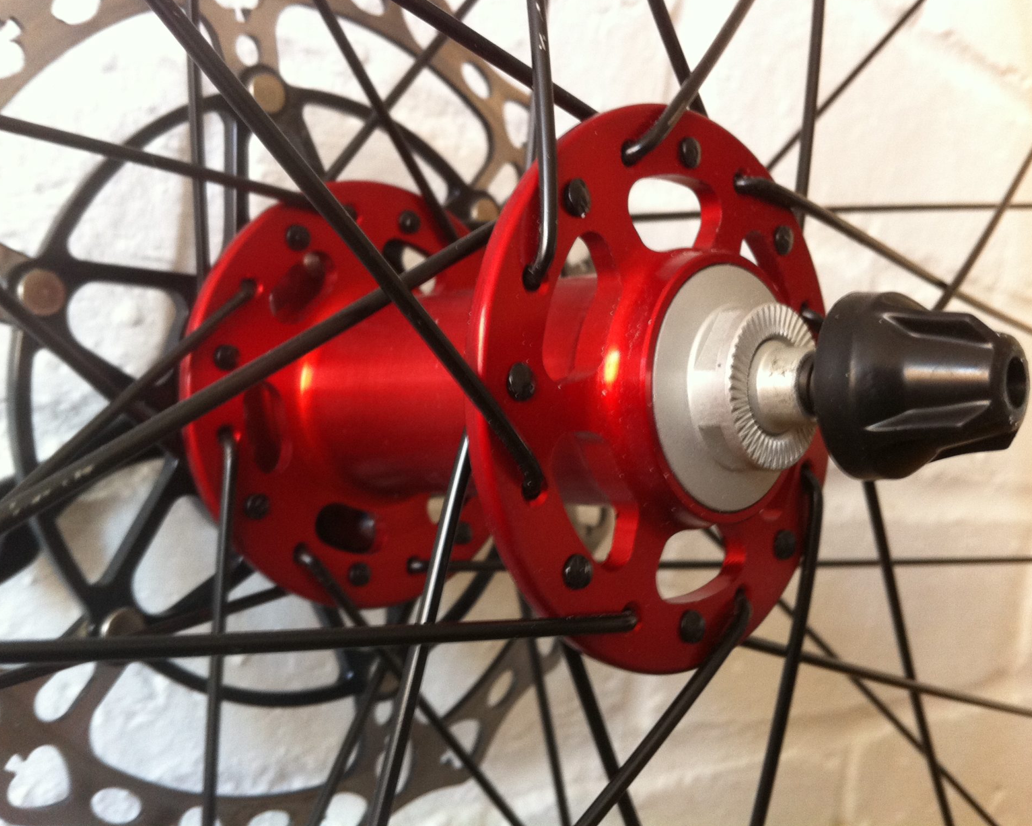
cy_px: 411
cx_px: 492
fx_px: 1130
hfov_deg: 49.1
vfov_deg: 40.1
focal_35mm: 37
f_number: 2.8
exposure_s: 1/15
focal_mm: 3.85
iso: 160
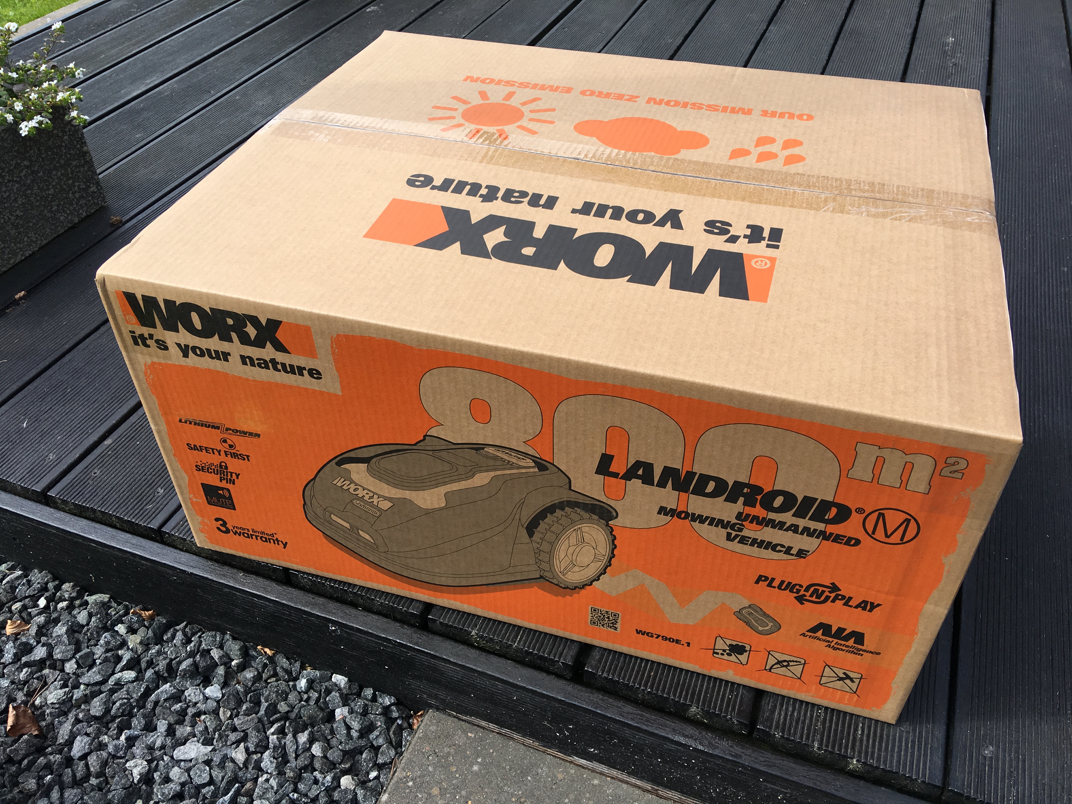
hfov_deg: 61.7
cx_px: 536
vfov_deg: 48.2
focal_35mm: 29
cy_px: 402
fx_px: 898
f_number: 2.2
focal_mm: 4.15
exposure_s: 1/663
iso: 25
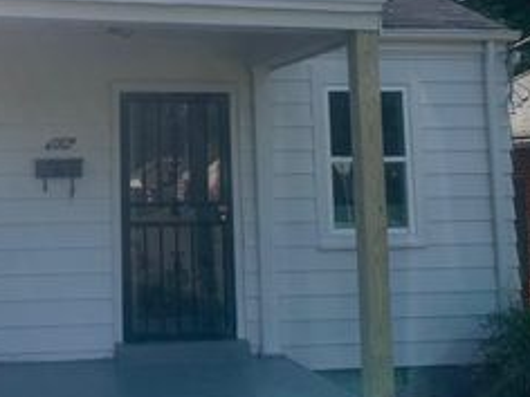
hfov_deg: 33.6
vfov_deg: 26.2
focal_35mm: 55
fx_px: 842
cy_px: 98
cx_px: 81
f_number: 1.8
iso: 25
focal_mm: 4.25
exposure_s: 1/2114
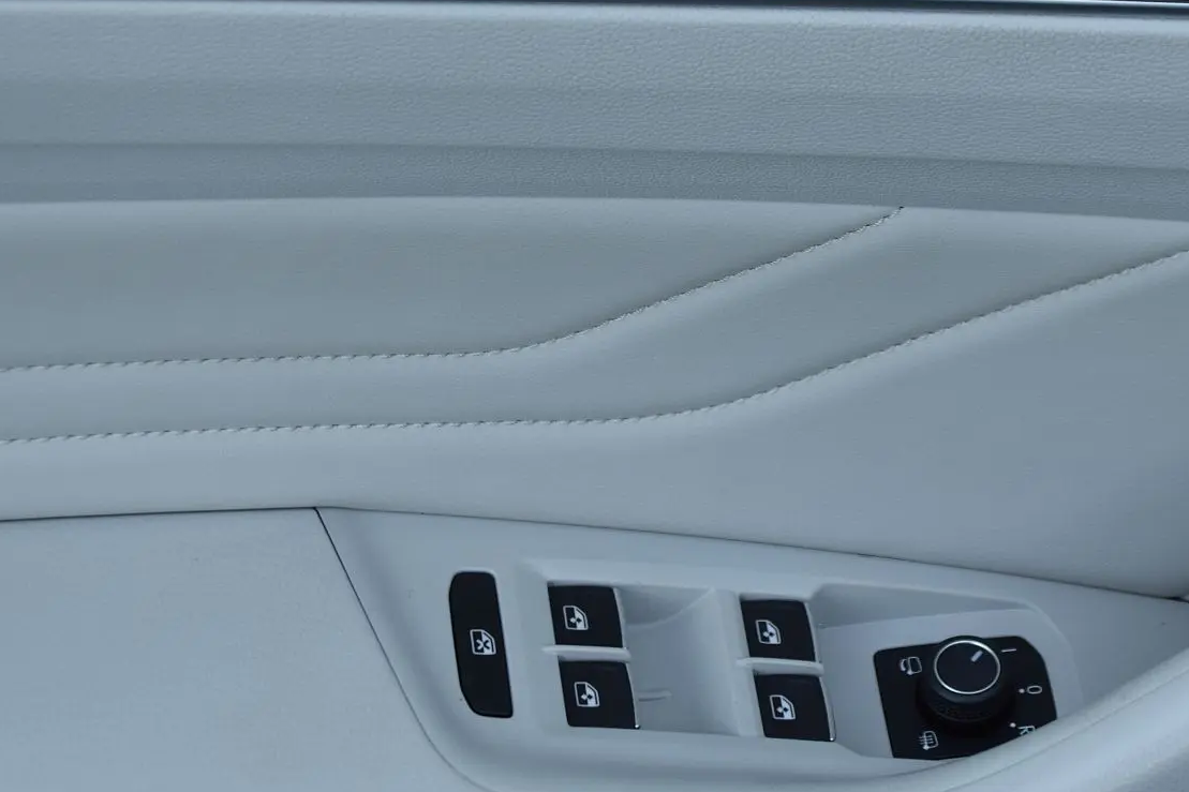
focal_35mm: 143
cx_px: 802
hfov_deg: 14.3
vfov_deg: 9.6
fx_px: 4718
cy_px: 236
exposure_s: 1/125
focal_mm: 55
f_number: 5.6
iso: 320
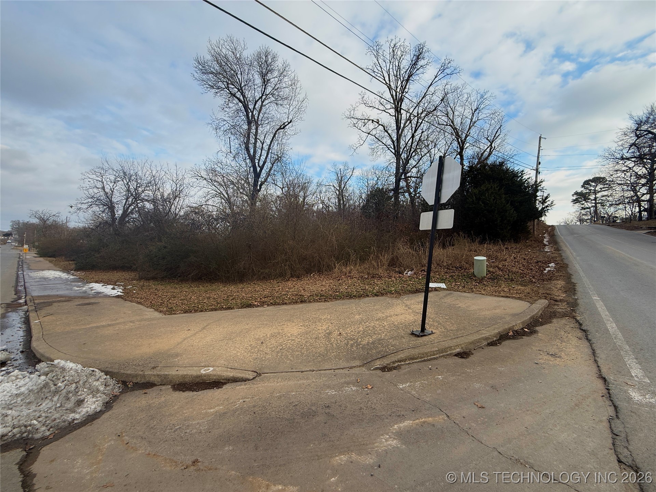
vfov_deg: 85.7
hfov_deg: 102.1
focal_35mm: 14
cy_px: 246
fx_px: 265
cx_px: 328
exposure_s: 1/518
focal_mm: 2.22
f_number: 2.2
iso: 50
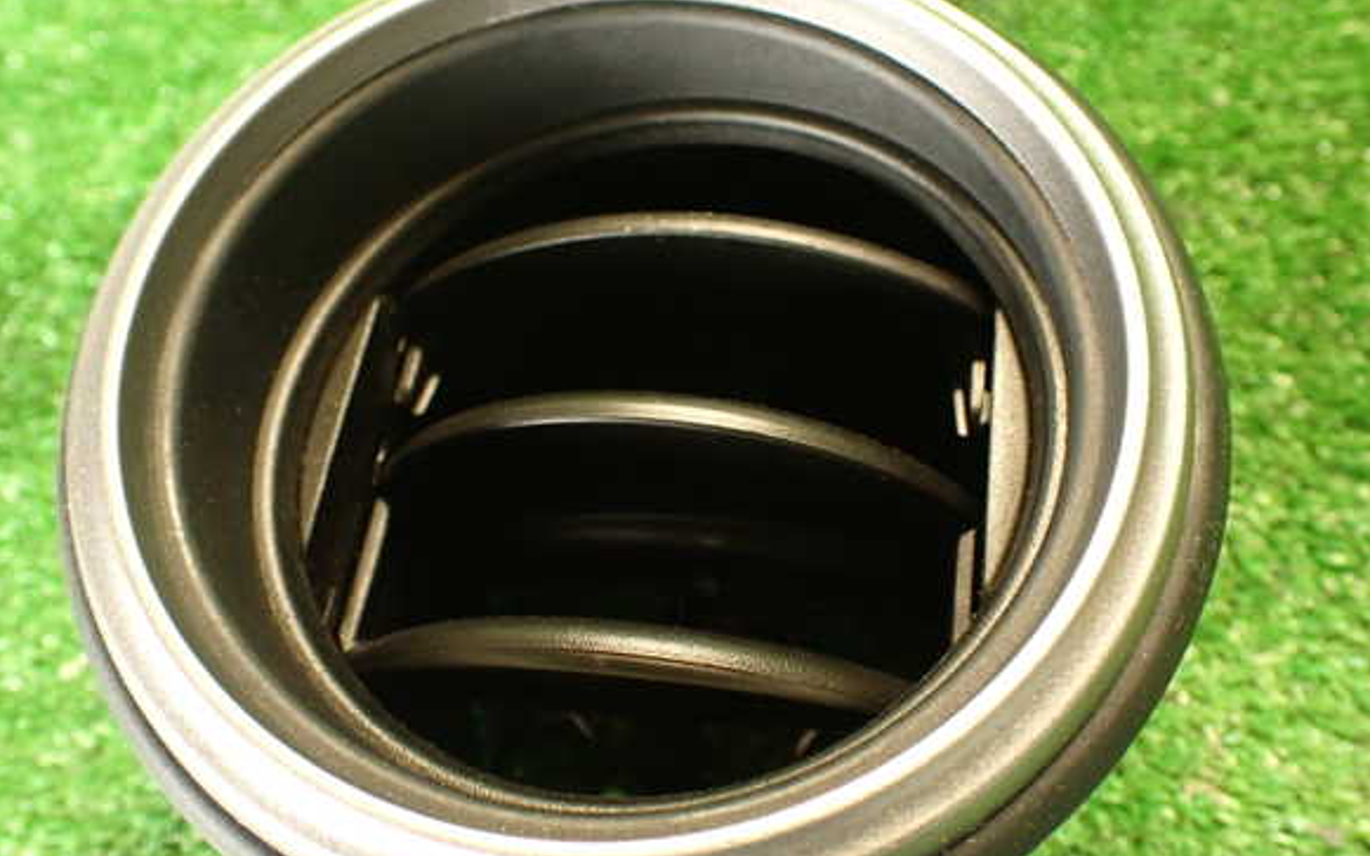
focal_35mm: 35
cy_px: 467
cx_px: 665
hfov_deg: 55.3
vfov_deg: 36.2
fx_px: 1307
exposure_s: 1/30
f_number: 2.4
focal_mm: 5.79
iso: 800
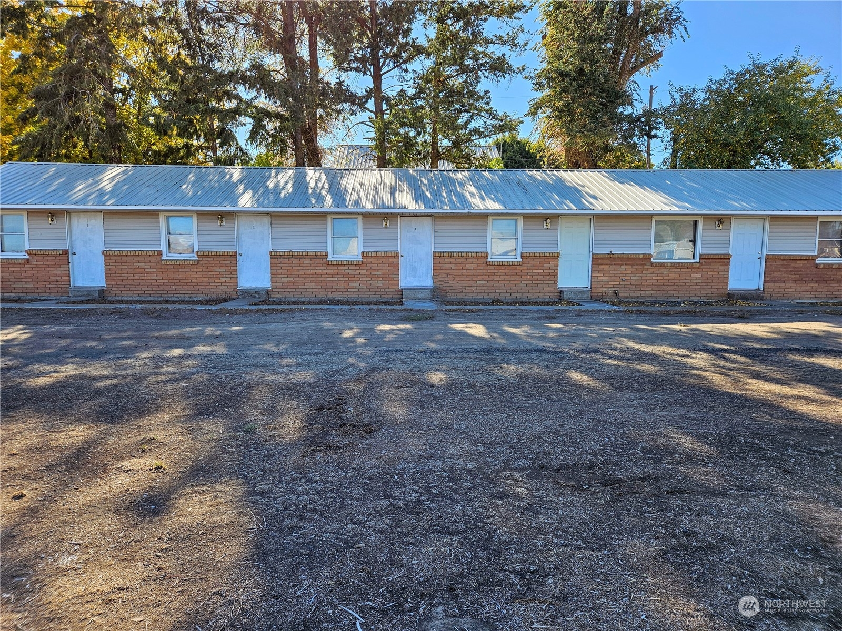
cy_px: 316
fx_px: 559
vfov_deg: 58.9
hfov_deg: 73.9
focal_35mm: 23
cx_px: 421
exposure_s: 1/1126
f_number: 1.8
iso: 40
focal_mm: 5.4
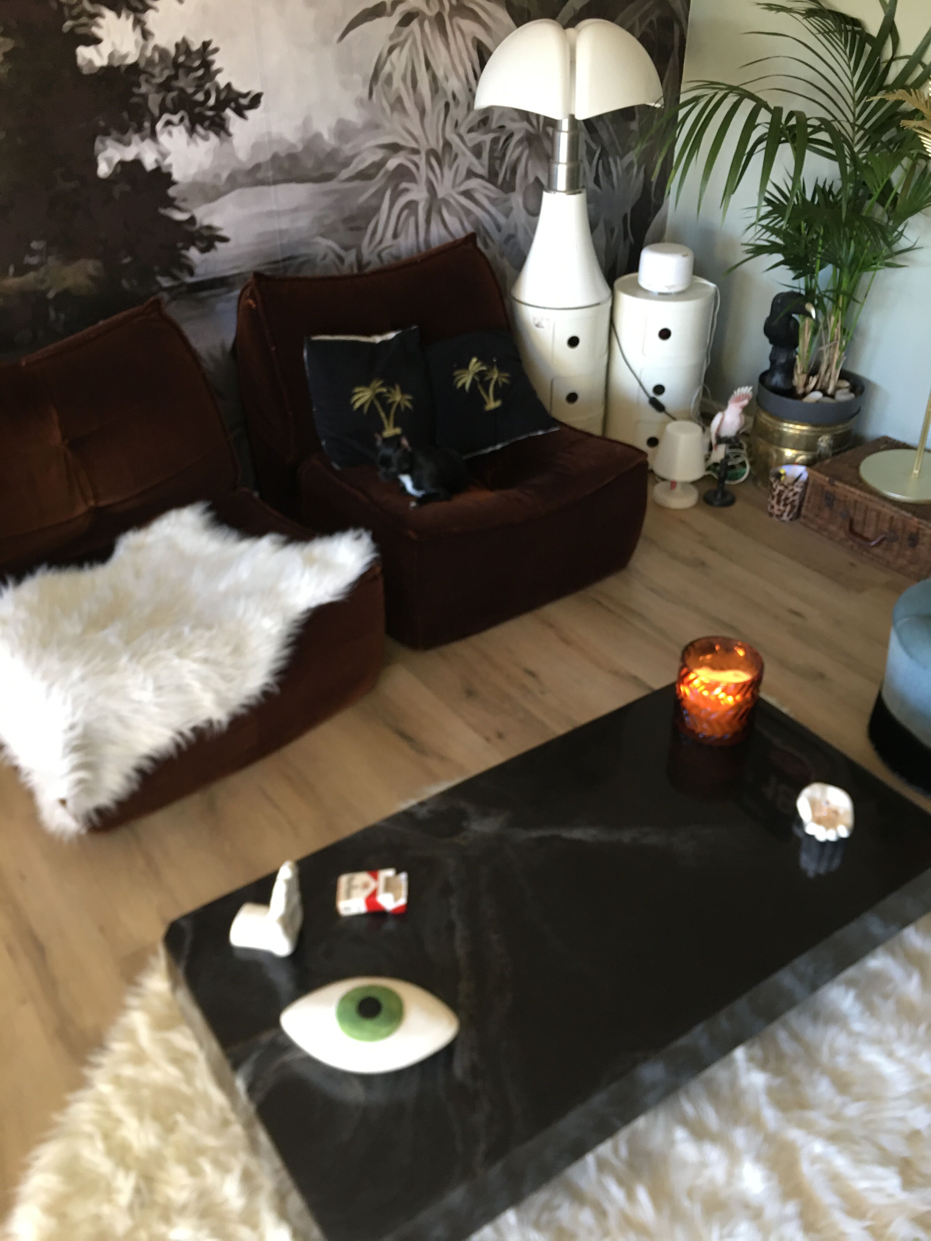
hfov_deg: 48.2
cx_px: 466
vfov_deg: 61.7
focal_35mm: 29
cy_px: 620
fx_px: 1040
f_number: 2.2
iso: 50
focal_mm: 4.15
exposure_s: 1/17
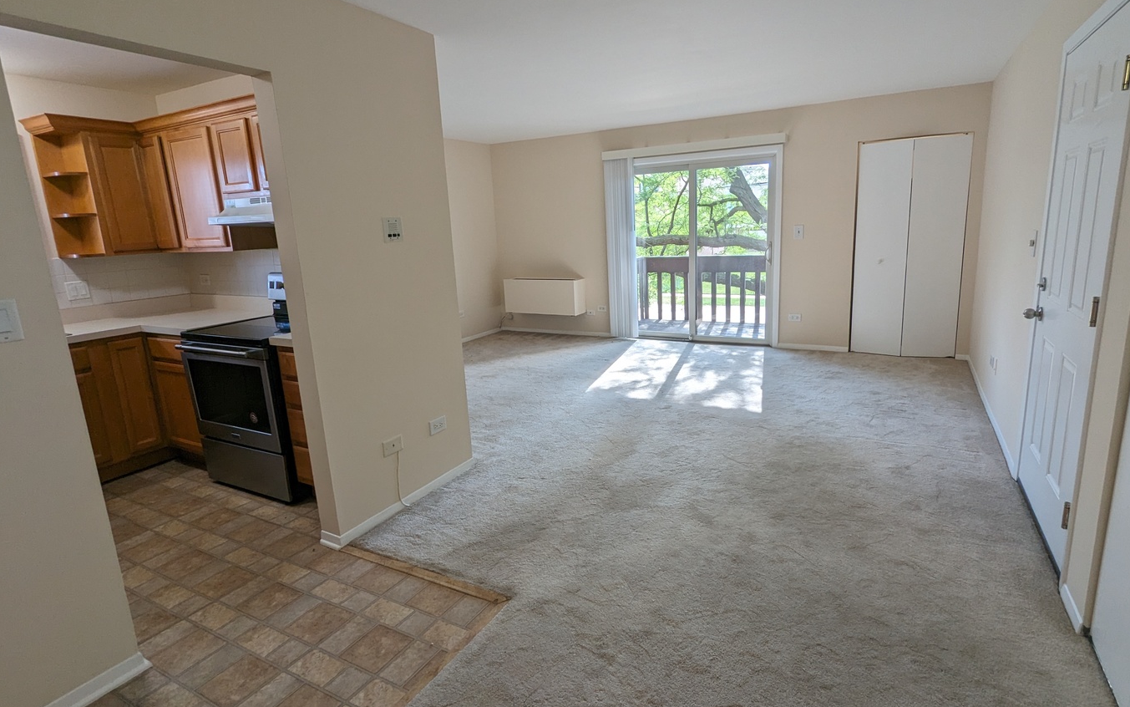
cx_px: 591
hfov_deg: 91.0
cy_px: 338
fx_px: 554
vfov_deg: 65.0
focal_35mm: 18
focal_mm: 2.35
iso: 83
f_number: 2.2
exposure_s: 1/120
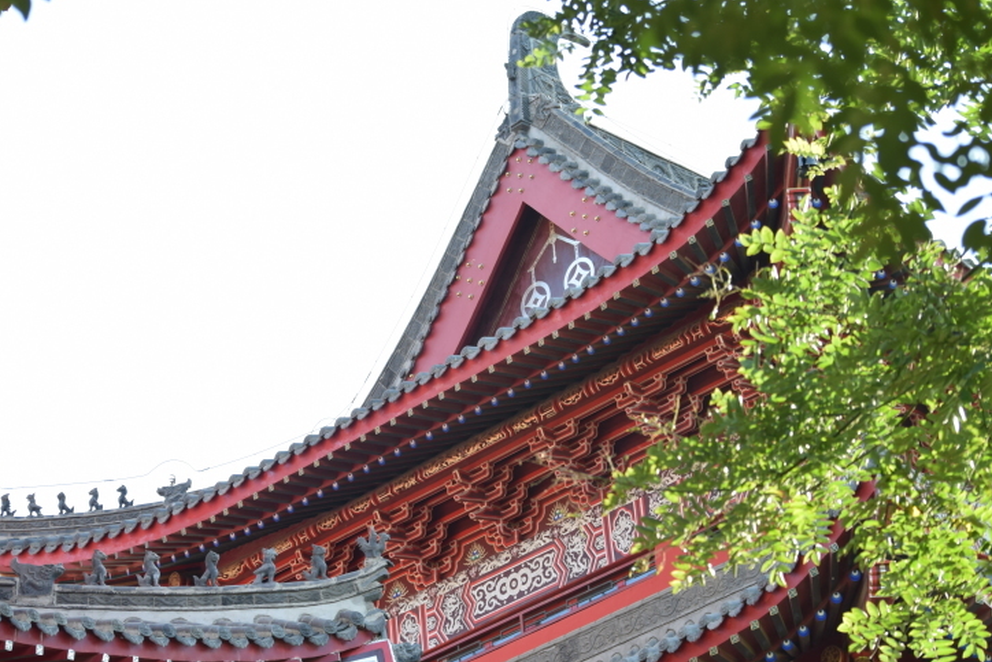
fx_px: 3216
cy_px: 423
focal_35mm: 117
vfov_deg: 11.7
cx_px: 486
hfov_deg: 17.5
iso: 100
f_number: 4.8
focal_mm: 55
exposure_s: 1/90
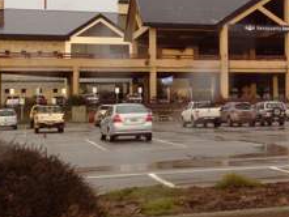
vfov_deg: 16.7
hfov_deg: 21.3
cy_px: 66
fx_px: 735
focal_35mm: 88
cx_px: 307
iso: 50
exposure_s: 1/60
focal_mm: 4.13
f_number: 2.4
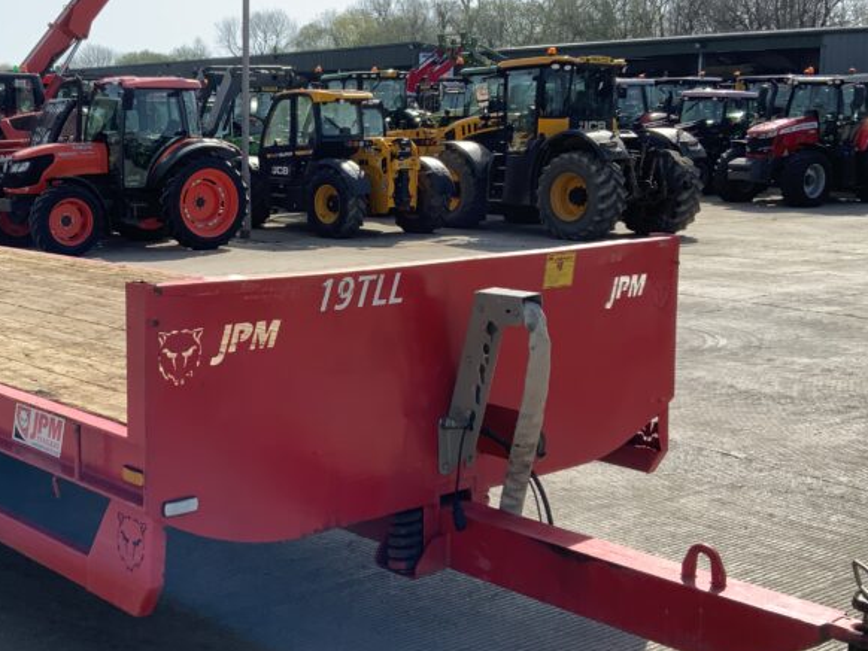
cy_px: 283
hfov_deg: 36.9
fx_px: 1279
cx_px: 252
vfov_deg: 28.6
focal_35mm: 51
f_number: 1.8
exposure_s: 1/978
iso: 16
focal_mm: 3
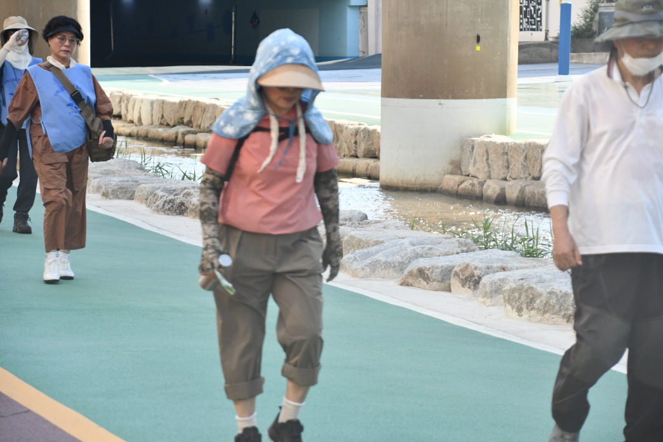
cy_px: 221
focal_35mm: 142
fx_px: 2615
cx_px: 332
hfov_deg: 14.4
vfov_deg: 9.7
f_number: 6.3
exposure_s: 1/640
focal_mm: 95
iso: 1000
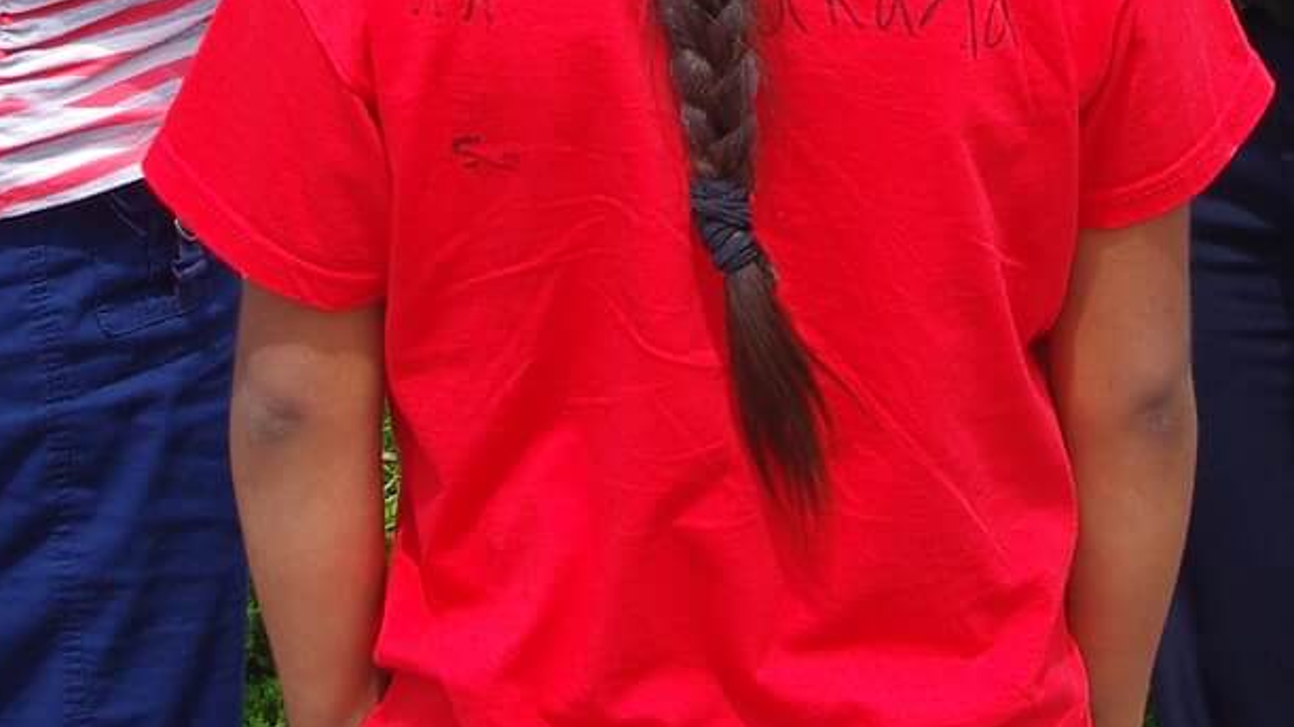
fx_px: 4940
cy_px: -488
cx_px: 774
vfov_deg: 8.2
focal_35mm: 144
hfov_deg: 14.9
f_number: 8
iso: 200
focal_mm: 28
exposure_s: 1/250
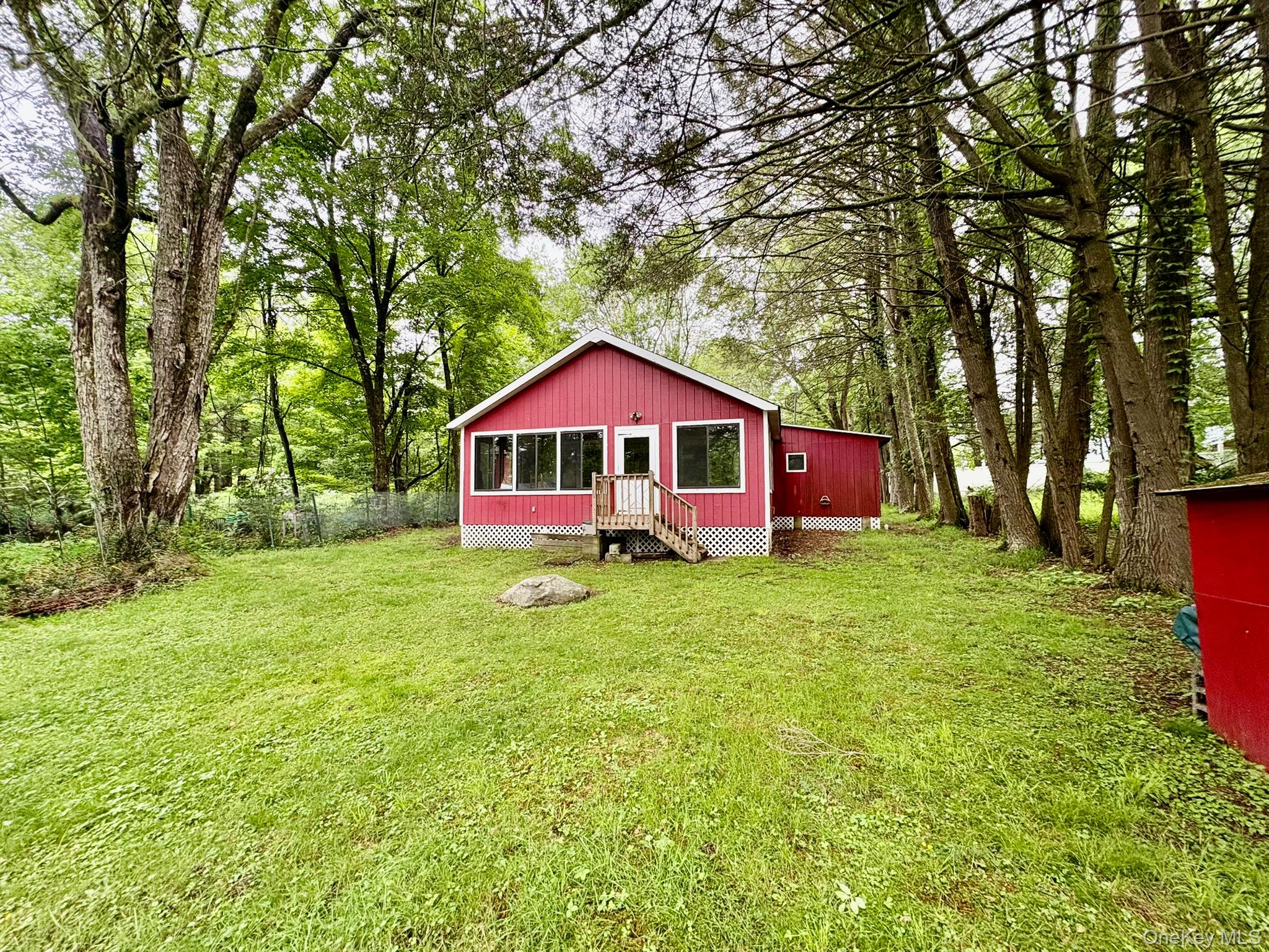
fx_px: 513
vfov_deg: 85.7
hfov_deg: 102.1
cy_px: 476
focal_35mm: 14
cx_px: 634
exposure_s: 1/99
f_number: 2.2
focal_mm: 2.22
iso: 160
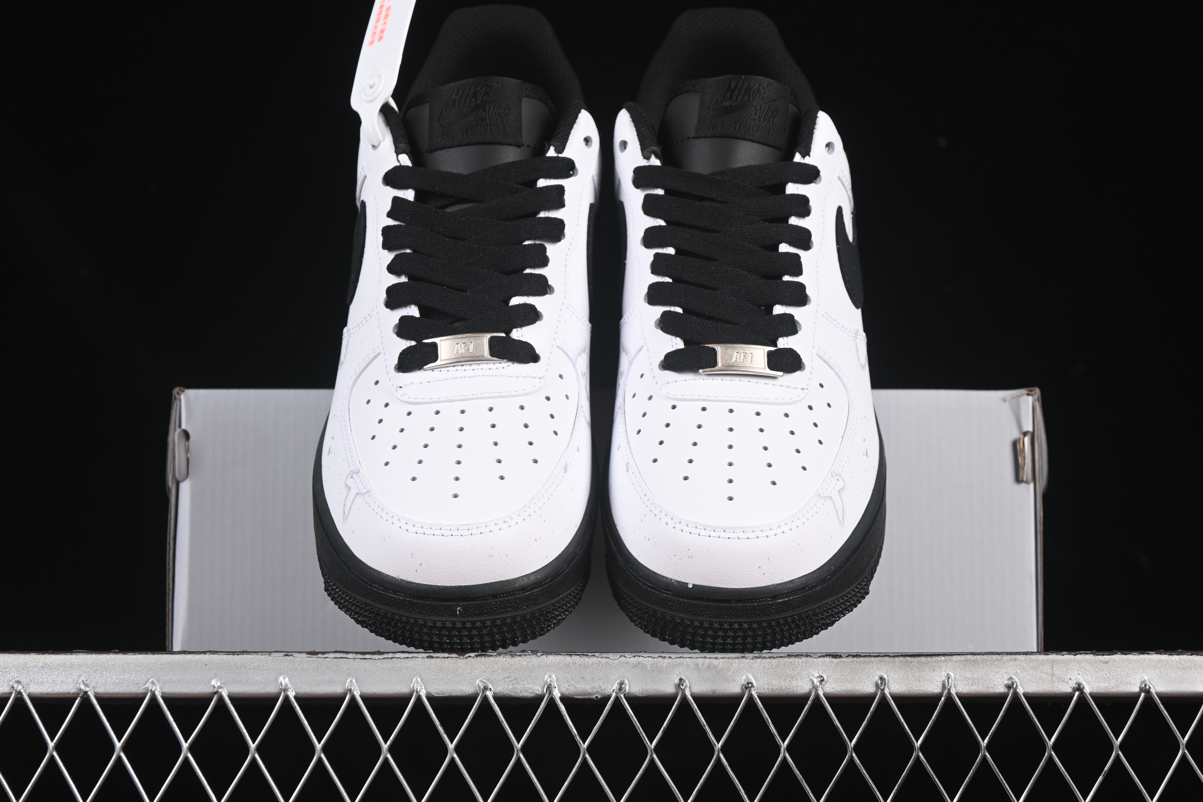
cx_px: 602
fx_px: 2506
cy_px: 401
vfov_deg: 18.2
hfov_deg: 27.0
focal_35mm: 75
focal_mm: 50
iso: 160
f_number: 7.1
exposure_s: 1/60
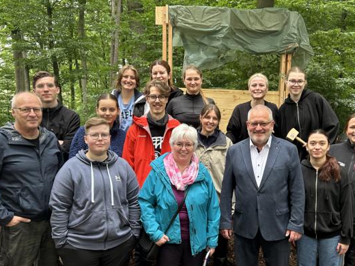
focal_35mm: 40
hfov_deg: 46.4
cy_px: 164
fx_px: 410
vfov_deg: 35.8
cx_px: 223
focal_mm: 5.7
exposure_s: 1/121
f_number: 1.5
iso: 100
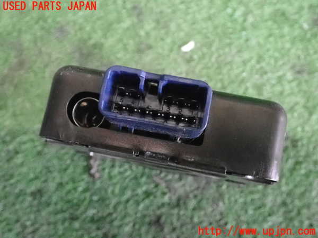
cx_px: 159
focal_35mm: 44
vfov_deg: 32.9
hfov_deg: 42.9
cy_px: 119
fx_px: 404
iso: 6400
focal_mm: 7.84
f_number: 2.9
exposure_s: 1/80
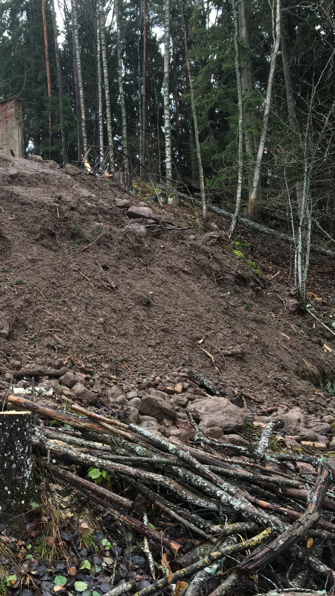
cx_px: 20
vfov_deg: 47.4
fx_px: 679
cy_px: 302
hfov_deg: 26.6
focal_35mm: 43
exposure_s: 1/100
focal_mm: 4.15
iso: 32
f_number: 2.2
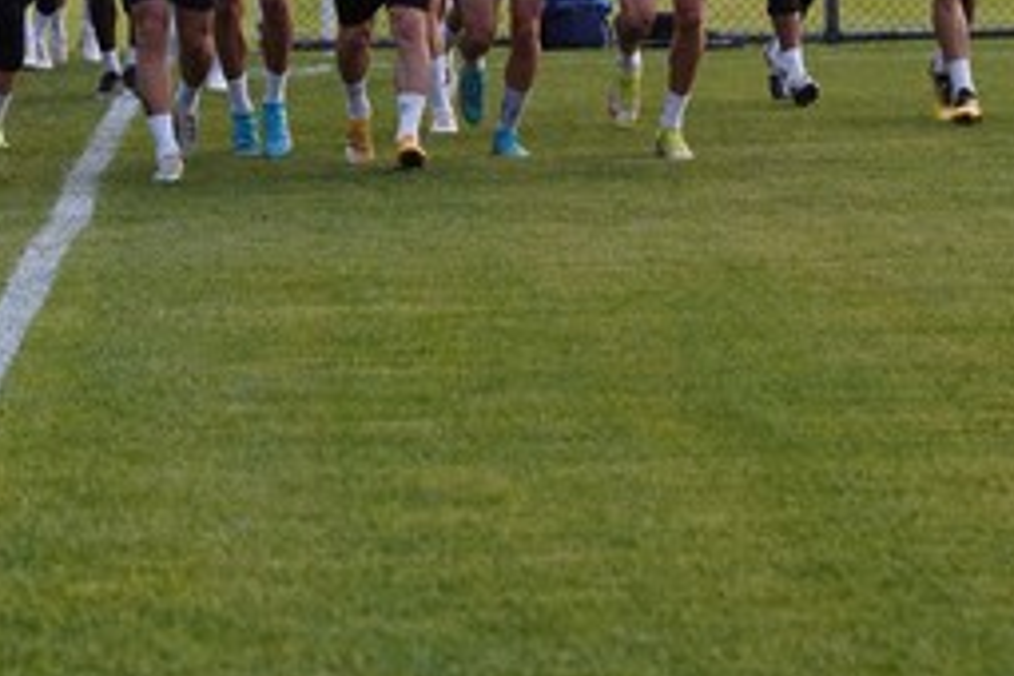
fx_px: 7548
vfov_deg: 5.1
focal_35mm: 268
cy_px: -74
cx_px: 247
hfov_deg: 7.7
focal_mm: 102
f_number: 5
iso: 3200
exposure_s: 1/320
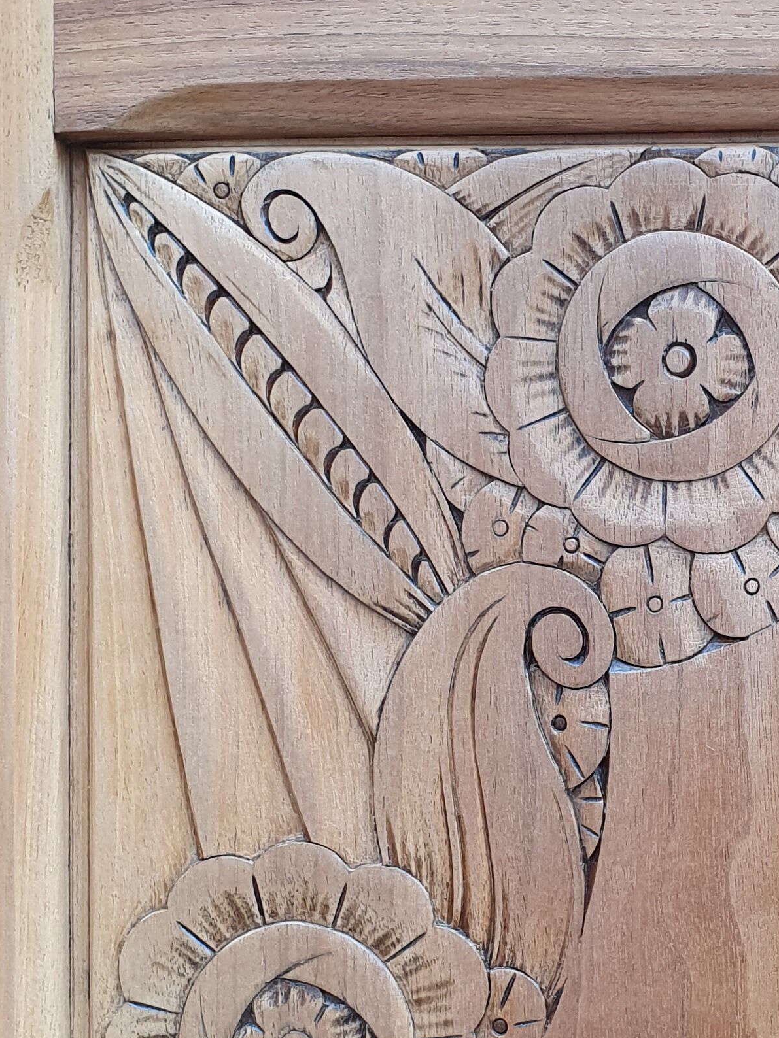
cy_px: 531
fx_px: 1980
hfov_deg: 21.8
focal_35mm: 66
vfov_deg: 29.4
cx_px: 684
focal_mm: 4.32
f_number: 2.4
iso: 64
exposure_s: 1/100
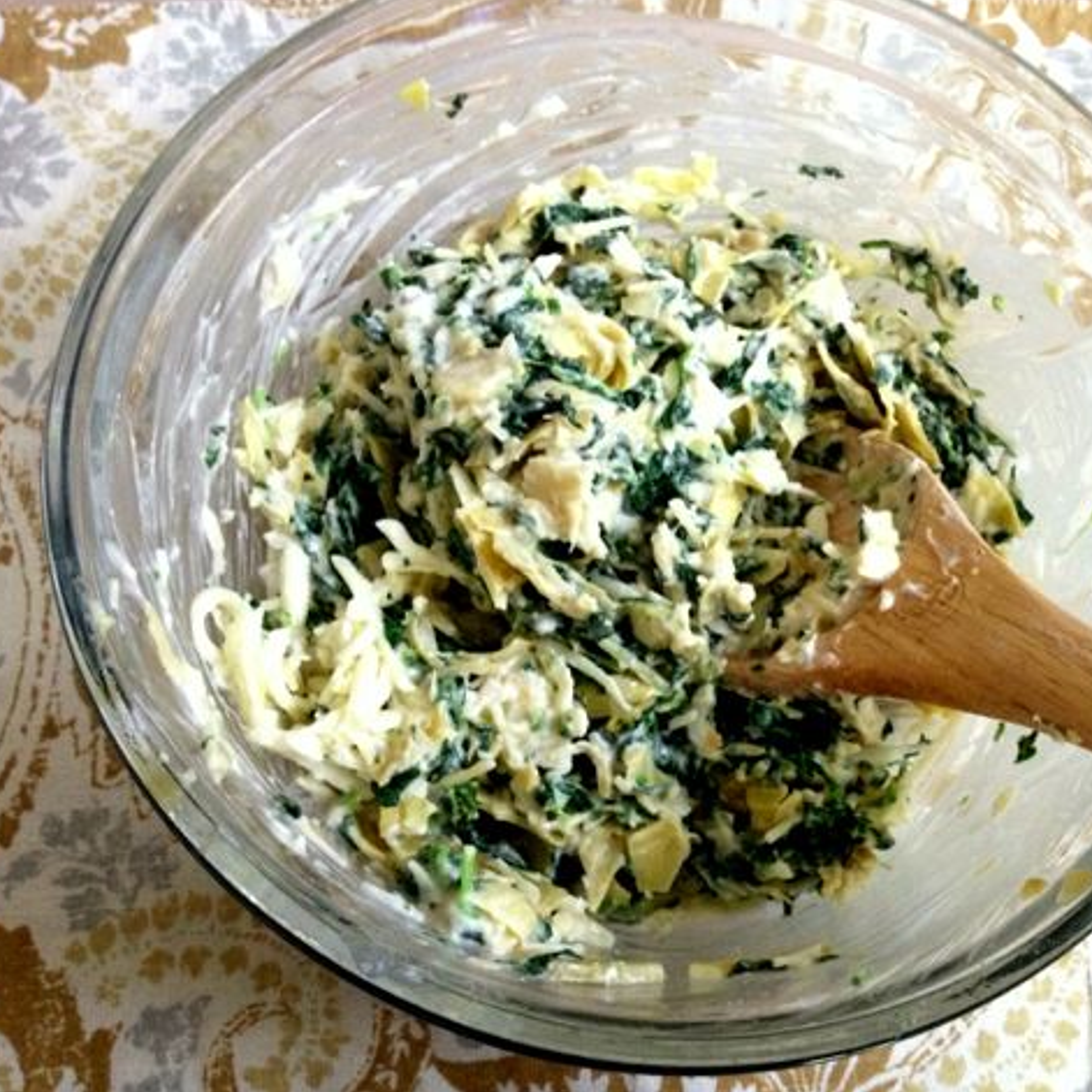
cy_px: 538
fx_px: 1499
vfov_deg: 40.0
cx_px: 709
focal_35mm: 42
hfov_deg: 39.6
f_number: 2.4
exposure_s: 1/20
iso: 250
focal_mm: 4.28
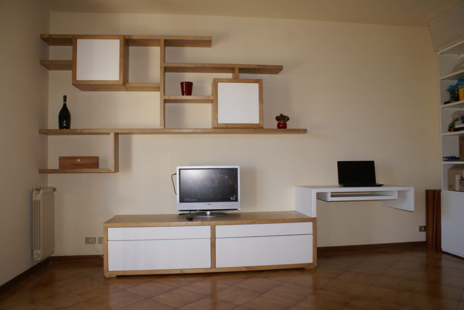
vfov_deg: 48.0
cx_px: 232
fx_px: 348
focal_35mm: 27
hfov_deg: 67.3
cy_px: 155
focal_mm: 18
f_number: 5.6
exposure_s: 1/60
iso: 320
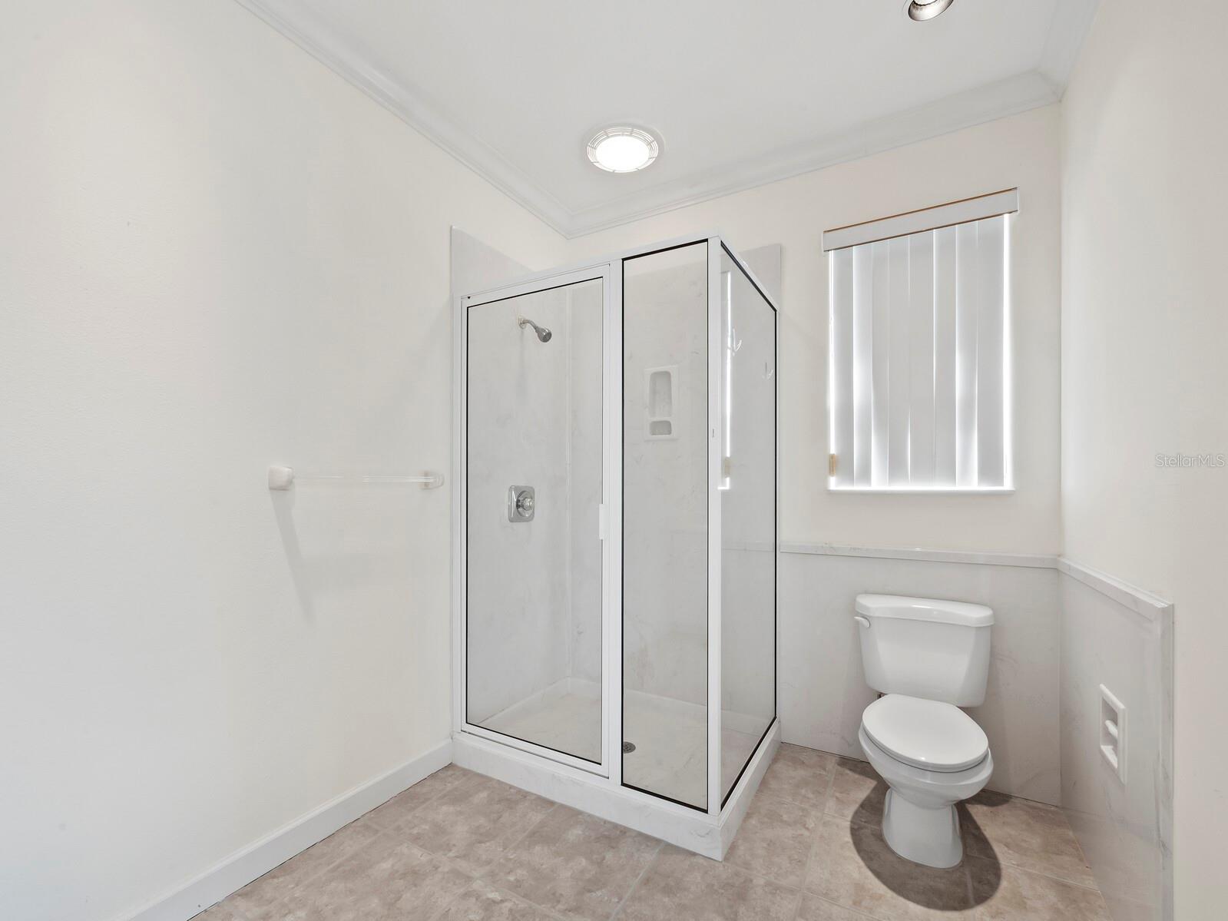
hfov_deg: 102.1
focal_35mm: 14
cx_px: 614
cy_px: 460
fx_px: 497
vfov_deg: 85.7
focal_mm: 7
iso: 400
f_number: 11
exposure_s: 1/4
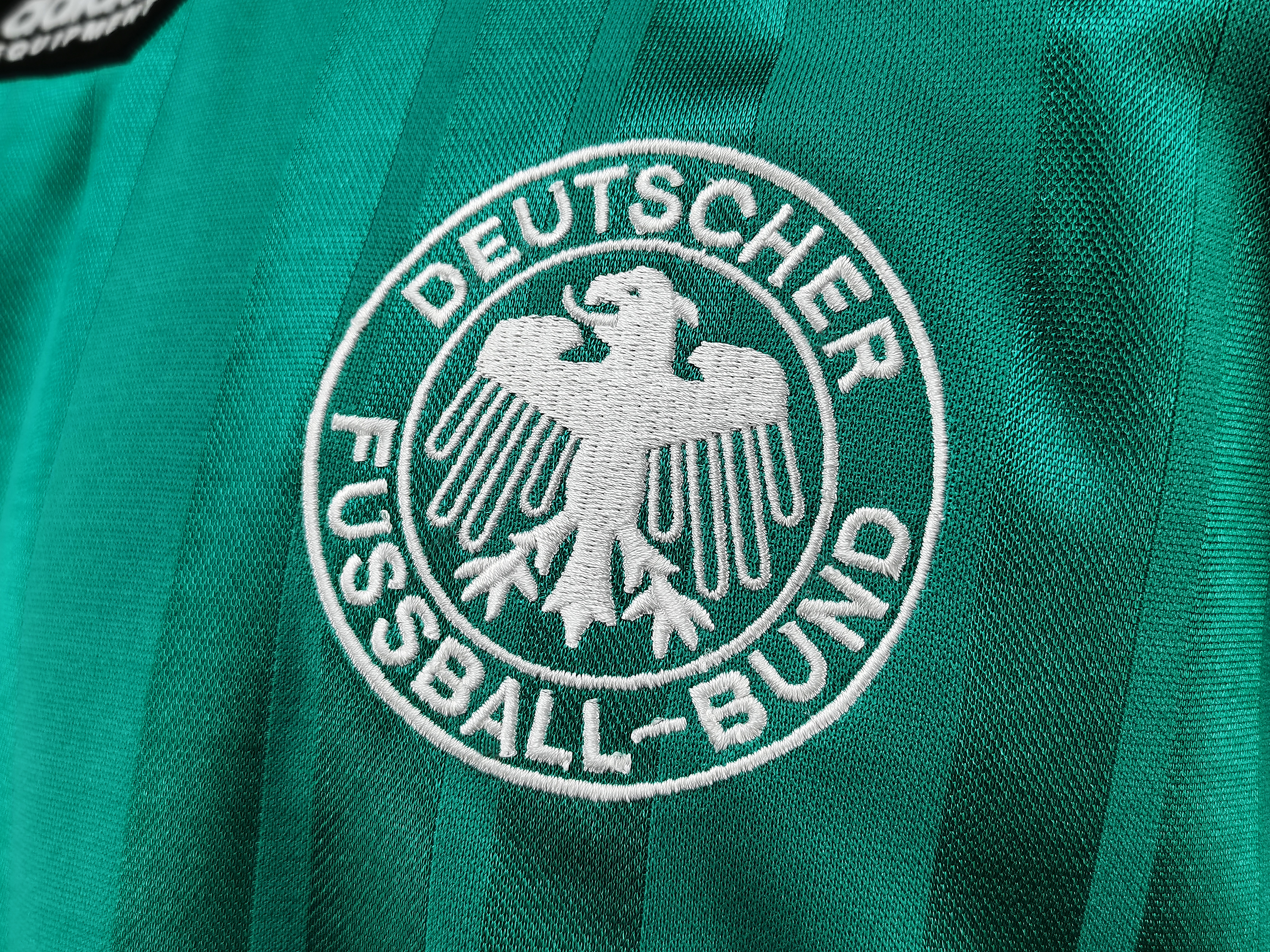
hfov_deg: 50.1
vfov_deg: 38.7
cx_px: 635
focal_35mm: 37
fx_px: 1357
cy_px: 476
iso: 100
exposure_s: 1/50
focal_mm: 5.58
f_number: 1.8
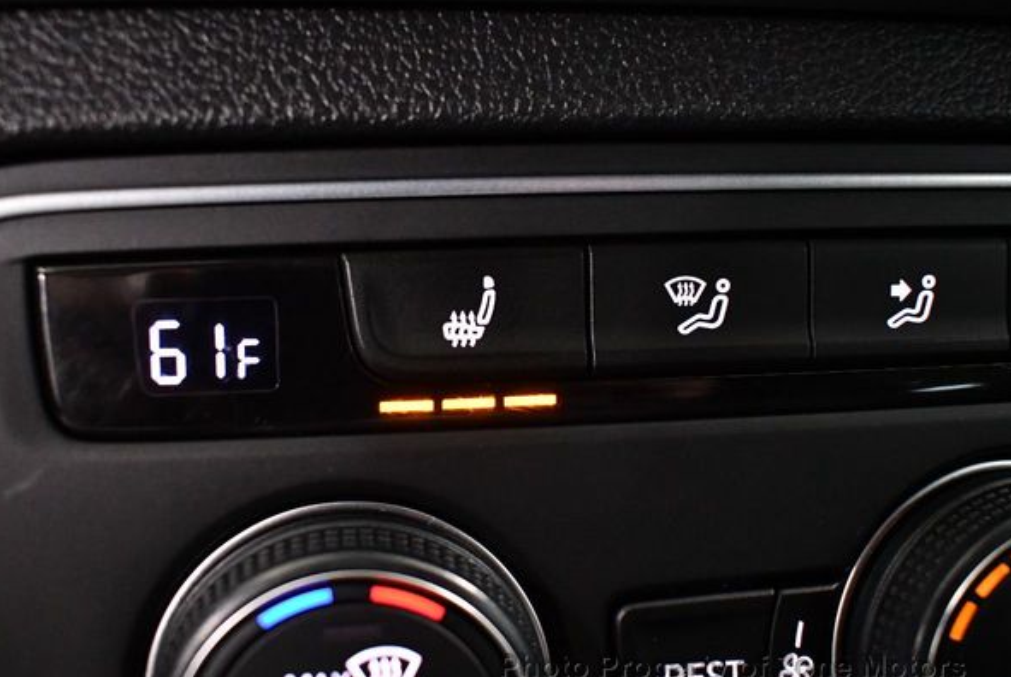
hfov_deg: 49.5
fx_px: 1097
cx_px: 474
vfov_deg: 34.3
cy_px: 333
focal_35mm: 39
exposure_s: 1/60
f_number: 3.5
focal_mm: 18
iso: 6400
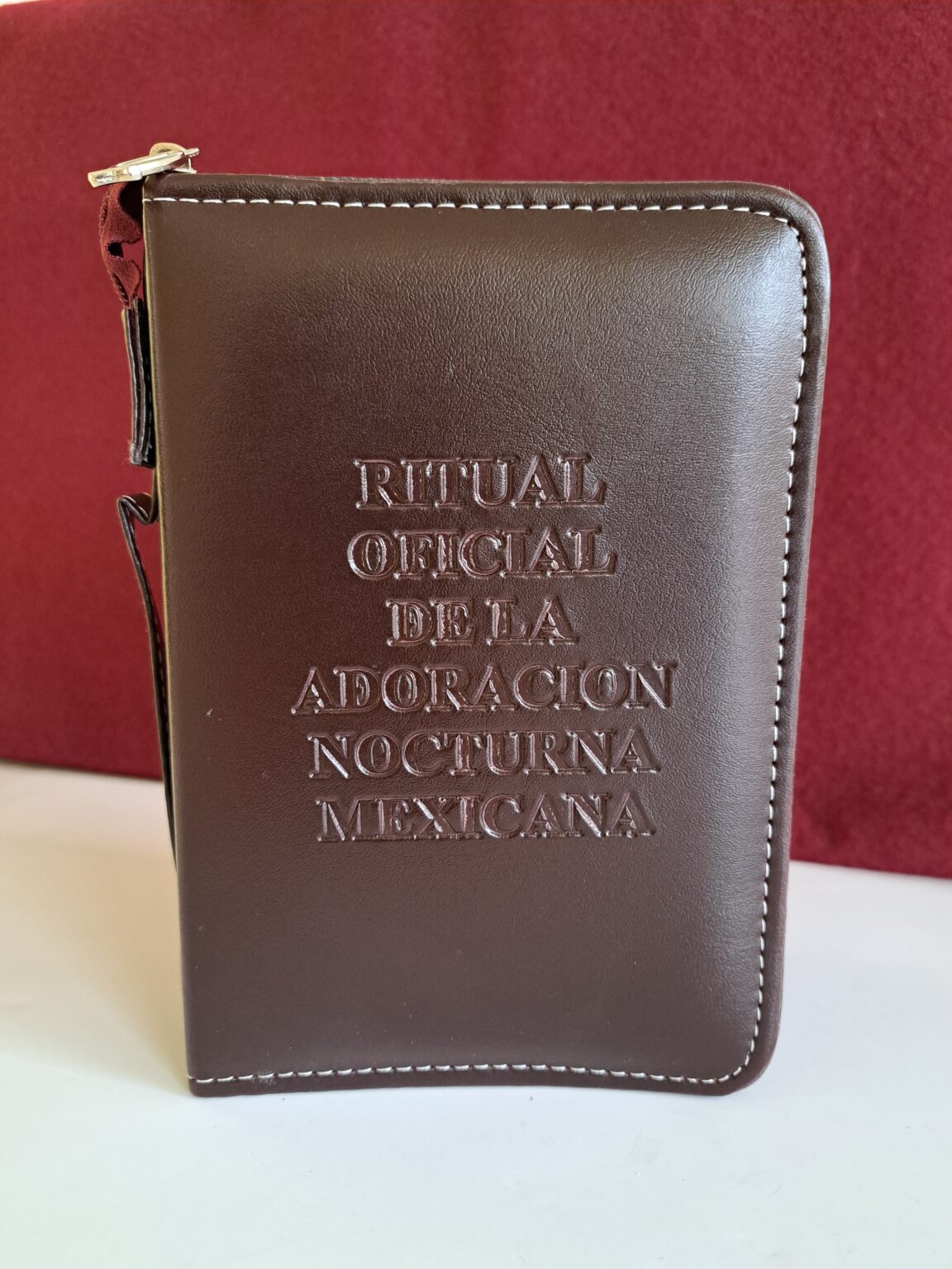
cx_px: 476
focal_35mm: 24
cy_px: 634
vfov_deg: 71.6
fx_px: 880
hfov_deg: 56.8
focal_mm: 5.23
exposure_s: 1/60
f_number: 1.8
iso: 320
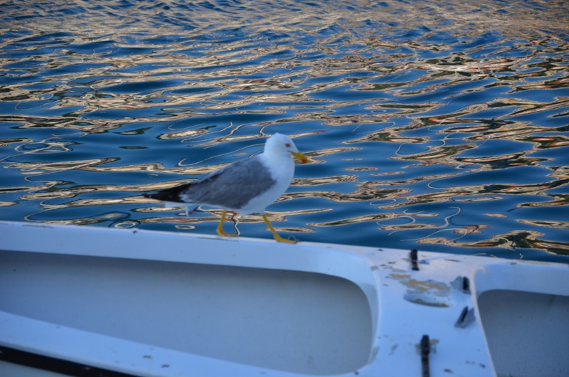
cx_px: 284
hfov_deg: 13.1
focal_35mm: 158
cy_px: 188
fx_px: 2484
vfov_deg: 8.7
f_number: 6.3
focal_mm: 105
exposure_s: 1/160
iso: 200
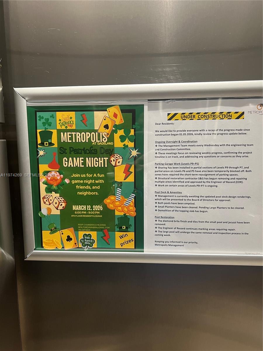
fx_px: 263
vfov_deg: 67.3
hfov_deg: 53.1
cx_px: 132
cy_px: 176
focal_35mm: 26
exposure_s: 1/60
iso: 160
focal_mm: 5.7
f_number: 1.5
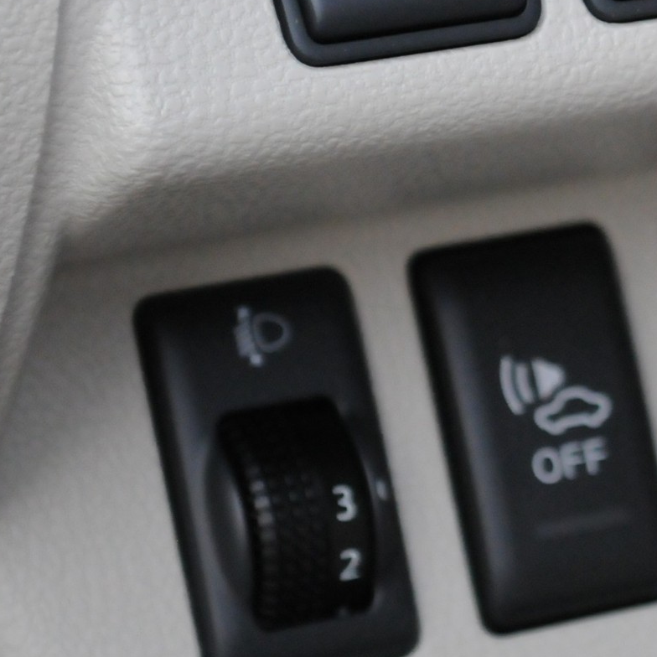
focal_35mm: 223
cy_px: 108
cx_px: 648
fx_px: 4796
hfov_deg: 7.8
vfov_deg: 7.8
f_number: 5.6
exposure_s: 1/250
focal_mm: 55
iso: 2000
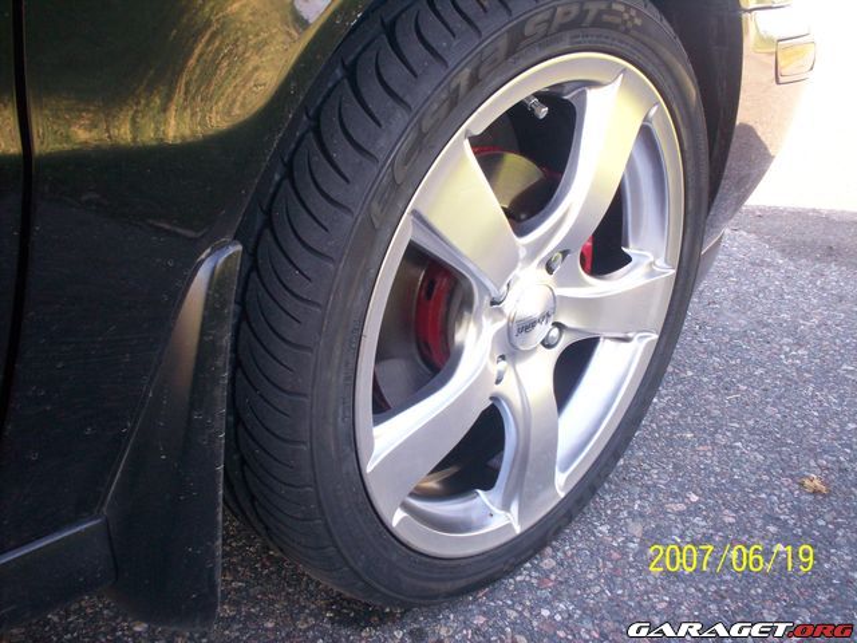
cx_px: 428
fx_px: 891
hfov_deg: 51.4
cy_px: 322
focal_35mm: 36
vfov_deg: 39.7
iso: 140
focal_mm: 6
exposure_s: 1/41.4
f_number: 4.5
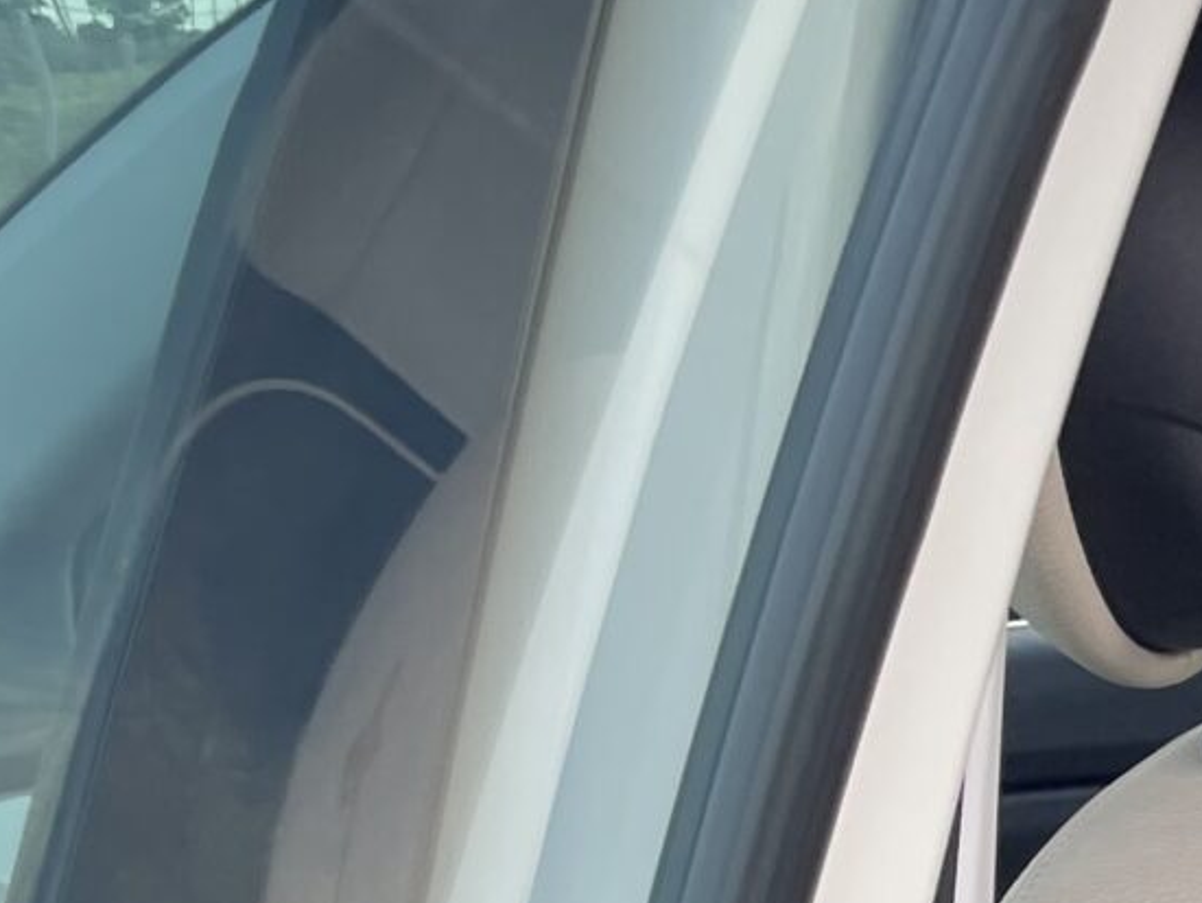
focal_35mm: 121
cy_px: 1391
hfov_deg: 13.1
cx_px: 2682
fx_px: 4203
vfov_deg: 11.7
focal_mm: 4.2
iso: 32
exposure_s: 1/130
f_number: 1.6
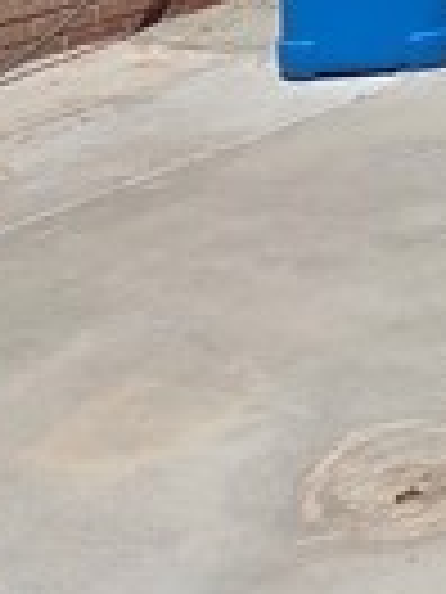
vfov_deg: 15.8
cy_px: -549
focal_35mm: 101
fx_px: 1735
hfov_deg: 11.0
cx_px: 1234
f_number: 1.9
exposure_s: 1/4744
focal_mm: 2.2
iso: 40
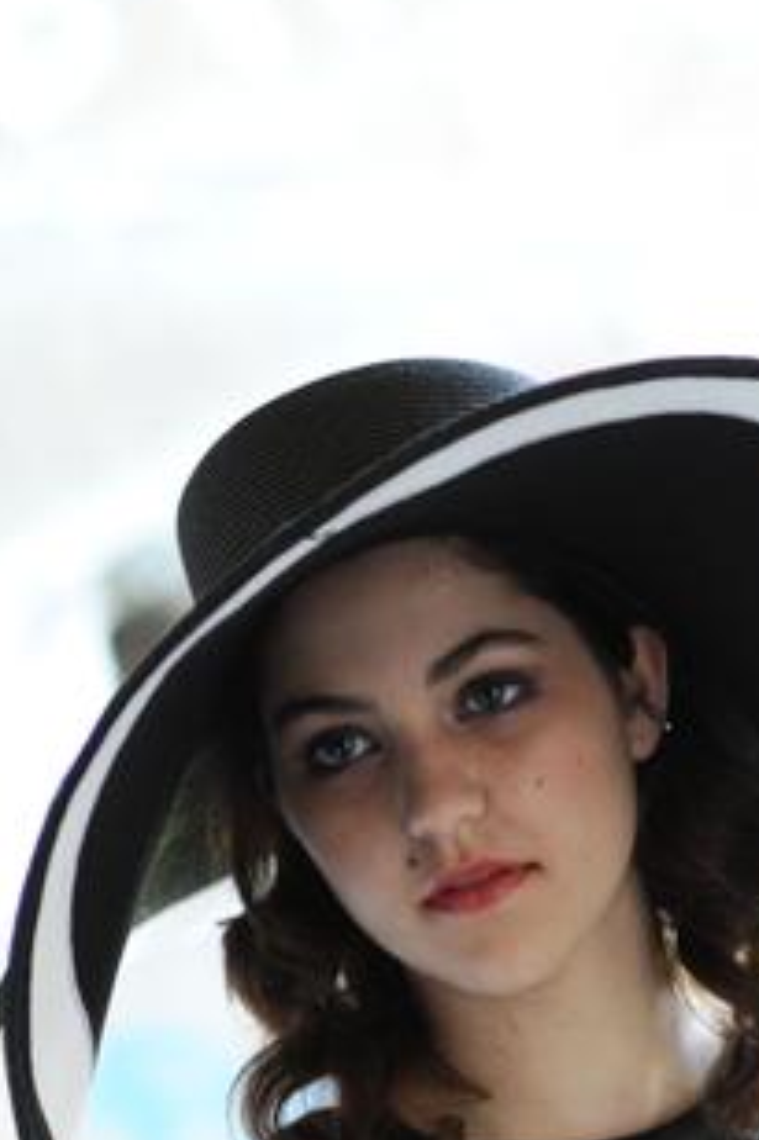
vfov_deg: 5.3
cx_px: 546
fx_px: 12315
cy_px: 1055
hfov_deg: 3.5
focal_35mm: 389
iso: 1250
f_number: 3.2
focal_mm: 200
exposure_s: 1/80
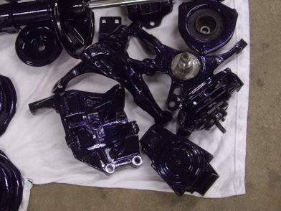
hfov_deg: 30.8
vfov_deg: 23.4
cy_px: 55
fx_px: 503
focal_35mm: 62
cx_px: 80
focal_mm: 7.9
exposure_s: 1/50
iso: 400
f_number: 2.8
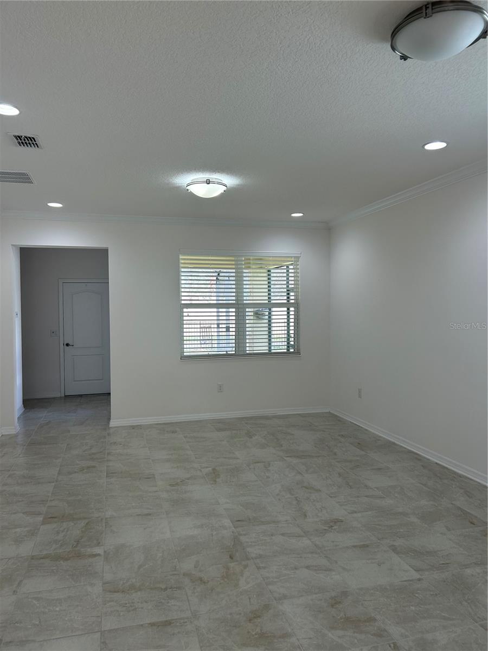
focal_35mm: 26
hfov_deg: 53.1
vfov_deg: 67.3
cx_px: 244
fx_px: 489
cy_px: 326
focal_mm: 5.7
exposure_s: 1/141
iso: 64
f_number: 1.5
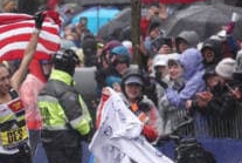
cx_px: 19
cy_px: 126
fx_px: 7195
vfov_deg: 1.3
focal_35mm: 1068
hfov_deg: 1.9
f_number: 4
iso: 800
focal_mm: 203.2
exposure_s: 1/500
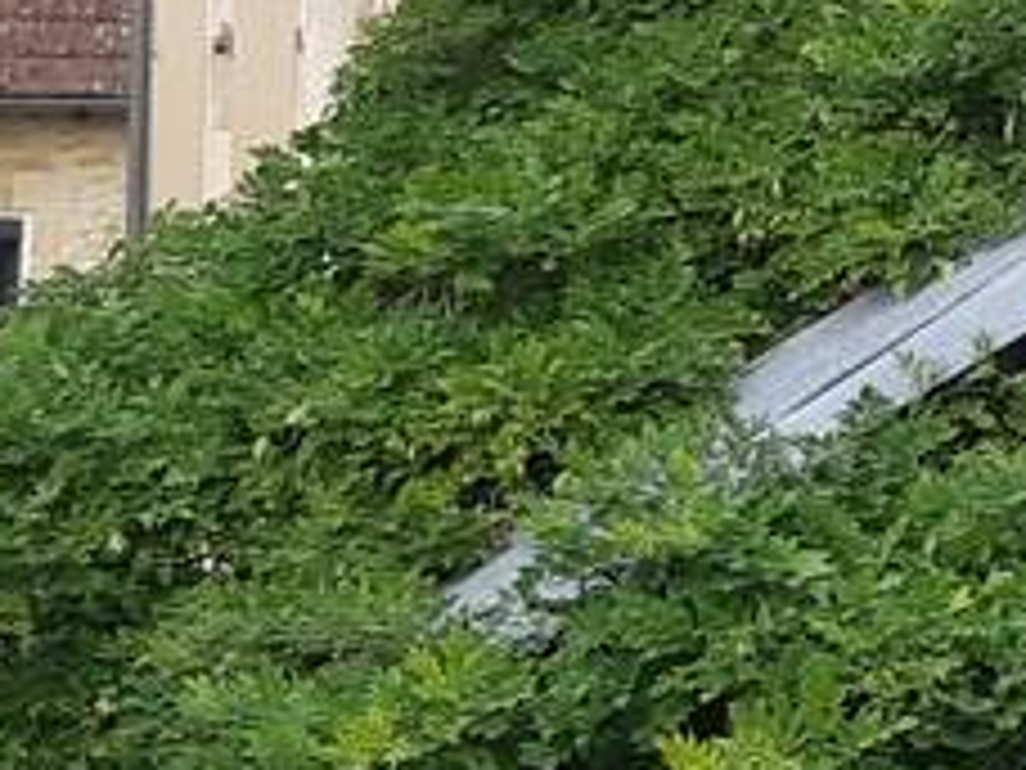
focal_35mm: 91
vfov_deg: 15.8
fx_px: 2697
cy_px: -72
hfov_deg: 18.3
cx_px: 1667
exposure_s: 1/247
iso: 40
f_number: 1.7
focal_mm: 3.93
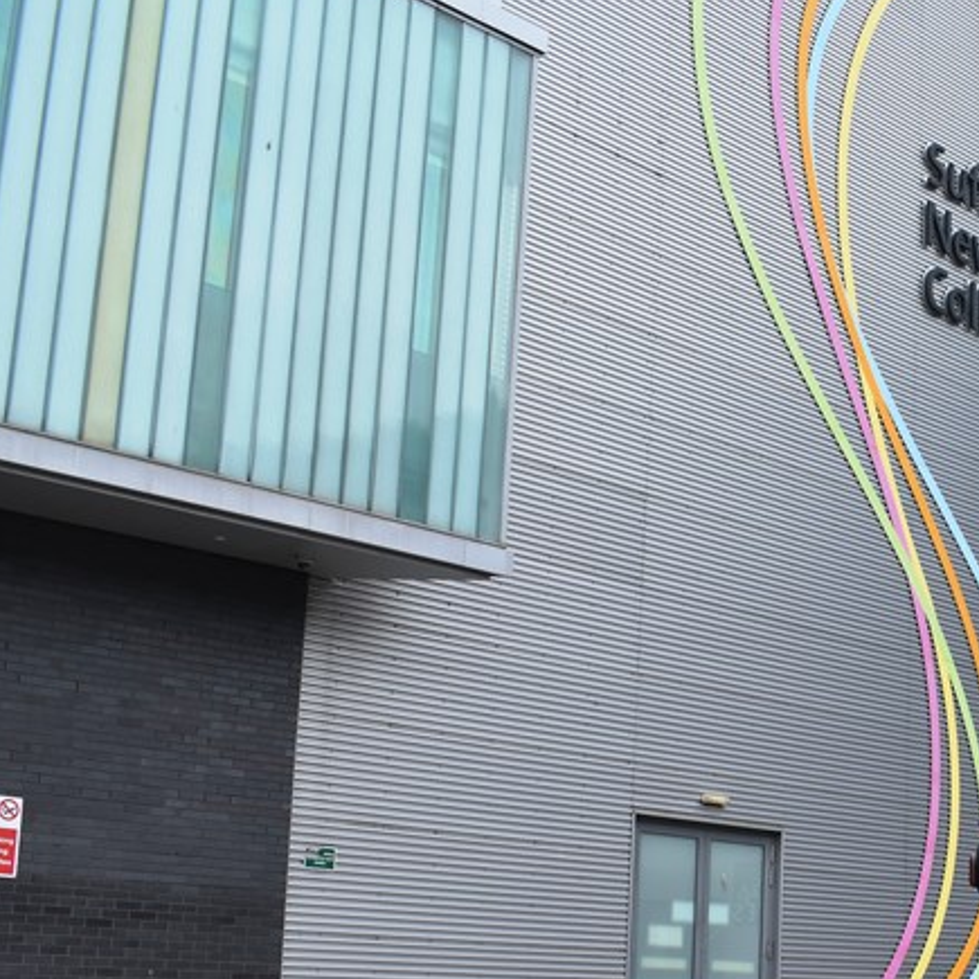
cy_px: 740
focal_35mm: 54
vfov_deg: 31.1
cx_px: 951
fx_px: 1728
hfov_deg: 29.8
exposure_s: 1/250
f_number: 7.1
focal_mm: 18
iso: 200
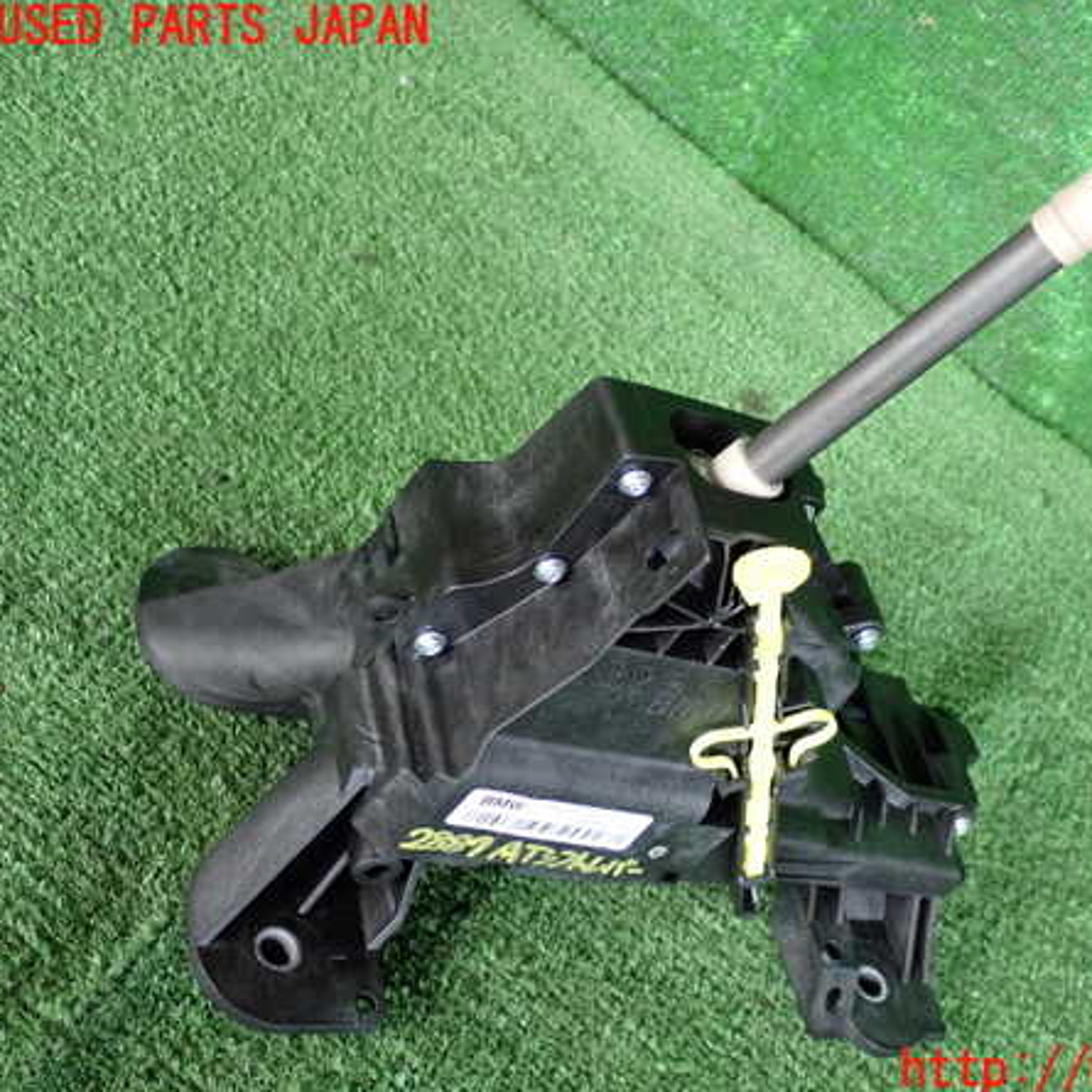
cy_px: 550
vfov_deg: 30.6
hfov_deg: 30.4
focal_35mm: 56
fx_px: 1999
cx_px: 719
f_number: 3.1
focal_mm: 8.4
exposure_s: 1/125
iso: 640
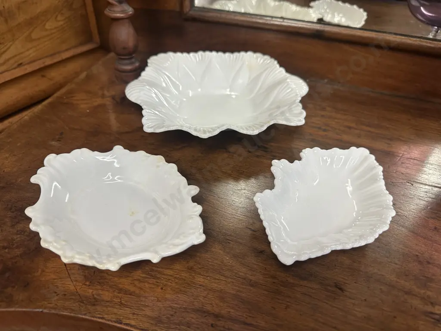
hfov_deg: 71.6
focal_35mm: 24
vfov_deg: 56.8
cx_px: 220
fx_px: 306
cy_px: 166
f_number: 1.78
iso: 160
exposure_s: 1/100
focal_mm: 6.86
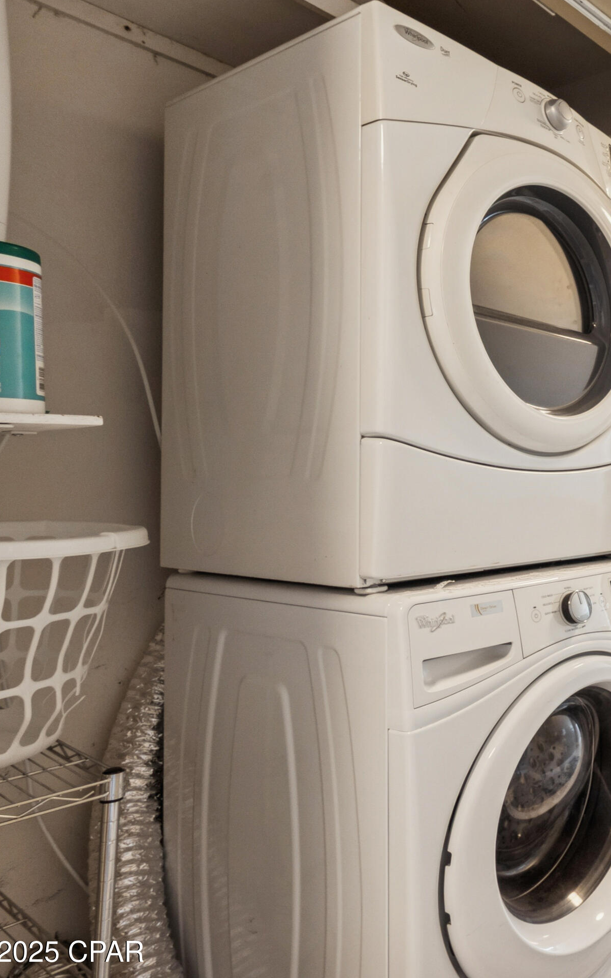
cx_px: 734
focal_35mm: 27
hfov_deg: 35.9
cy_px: 490
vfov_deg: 68.4
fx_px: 719
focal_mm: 11.9
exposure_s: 1/30
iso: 200
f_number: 8
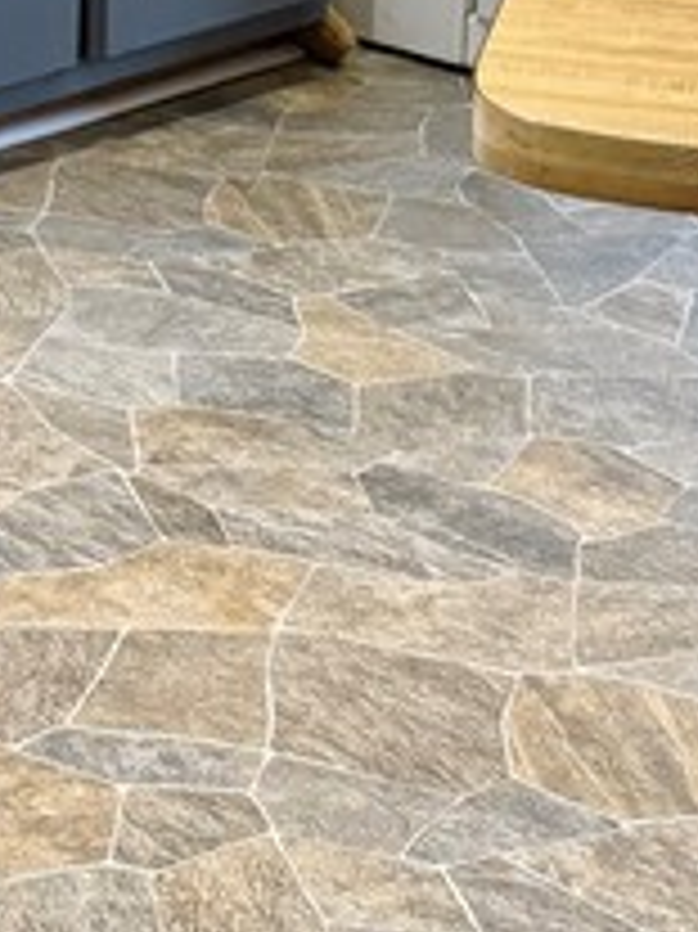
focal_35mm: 119
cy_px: -140
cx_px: -207
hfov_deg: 12.1
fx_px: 3203
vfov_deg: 16.0
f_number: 1.78
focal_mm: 6.76
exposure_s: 1/60
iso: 160
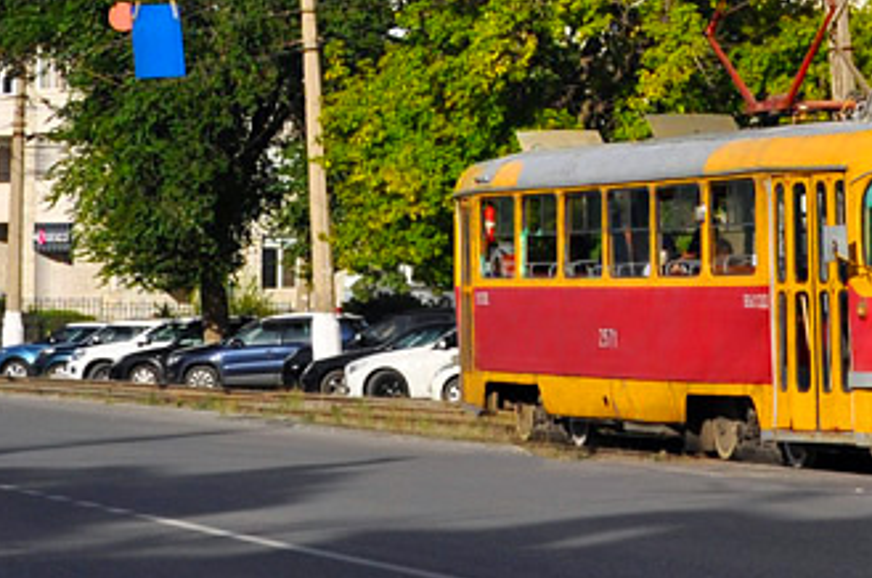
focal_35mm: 175
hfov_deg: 11.7
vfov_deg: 7.7
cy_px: -314
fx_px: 4231
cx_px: 814
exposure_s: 1/640
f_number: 9
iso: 200
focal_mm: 32
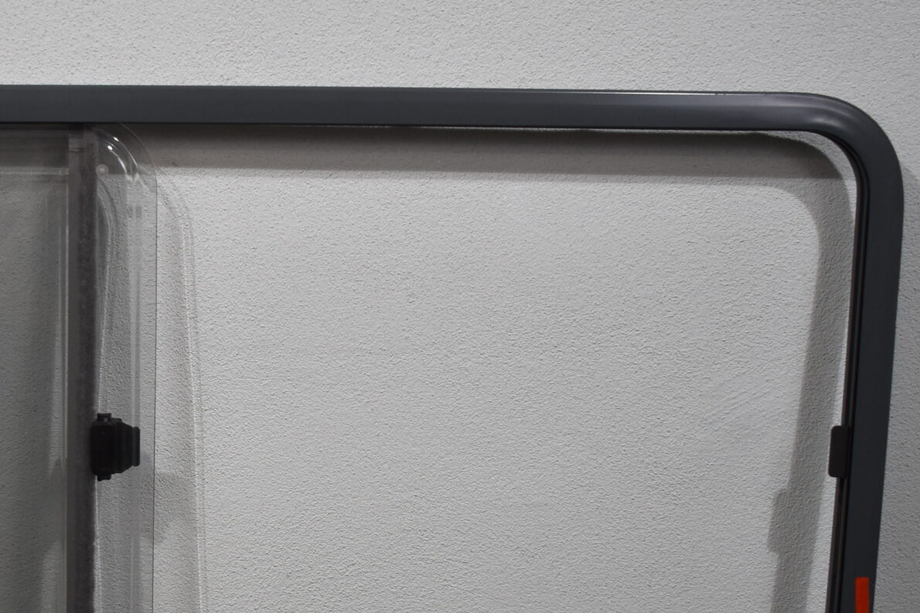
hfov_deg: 27.5
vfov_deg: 19.0
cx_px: 99
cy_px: 473
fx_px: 1814
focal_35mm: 71
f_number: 3.8
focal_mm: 22
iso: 500
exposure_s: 1/250
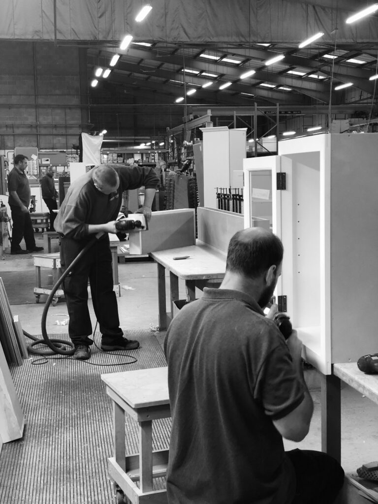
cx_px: 189
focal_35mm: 52
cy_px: 252
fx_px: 757
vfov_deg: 36.8
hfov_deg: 28.0
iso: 100
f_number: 2.4
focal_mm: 6
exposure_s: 1/33
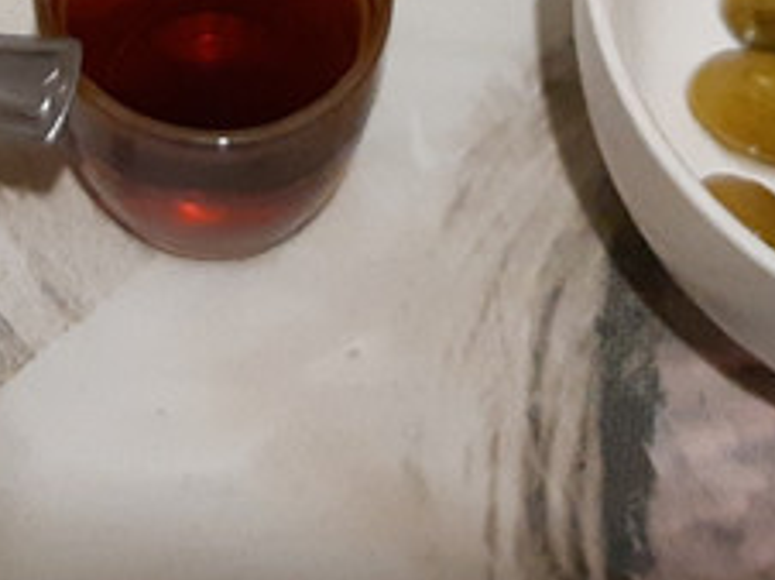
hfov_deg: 15.9
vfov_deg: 10.6
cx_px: 170
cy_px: -734
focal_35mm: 123
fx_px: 2751
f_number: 1.7
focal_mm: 3.93
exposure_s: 1/25
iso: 400
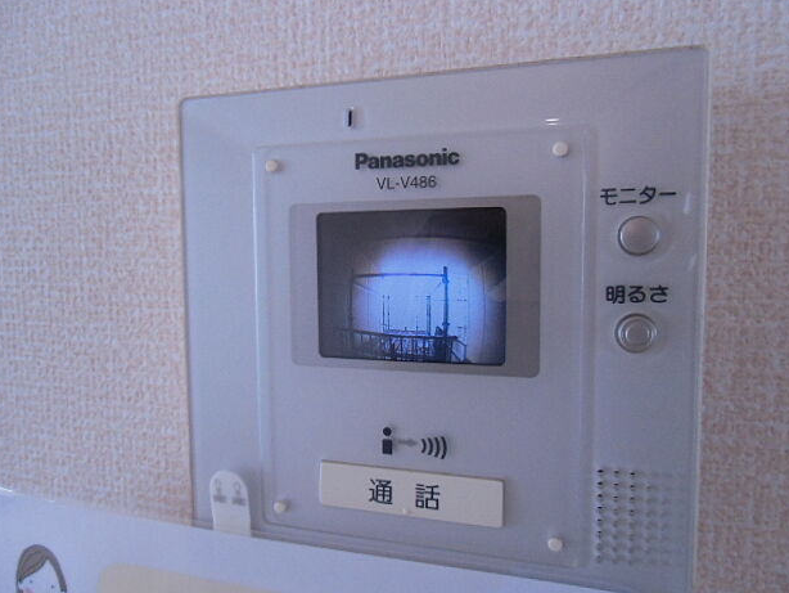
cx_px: 384
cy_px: 305
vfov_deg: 54.9
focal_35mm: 25
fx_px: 570
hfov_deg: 69.4
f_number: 3
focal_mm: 4.24
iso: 400
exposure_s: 1/100
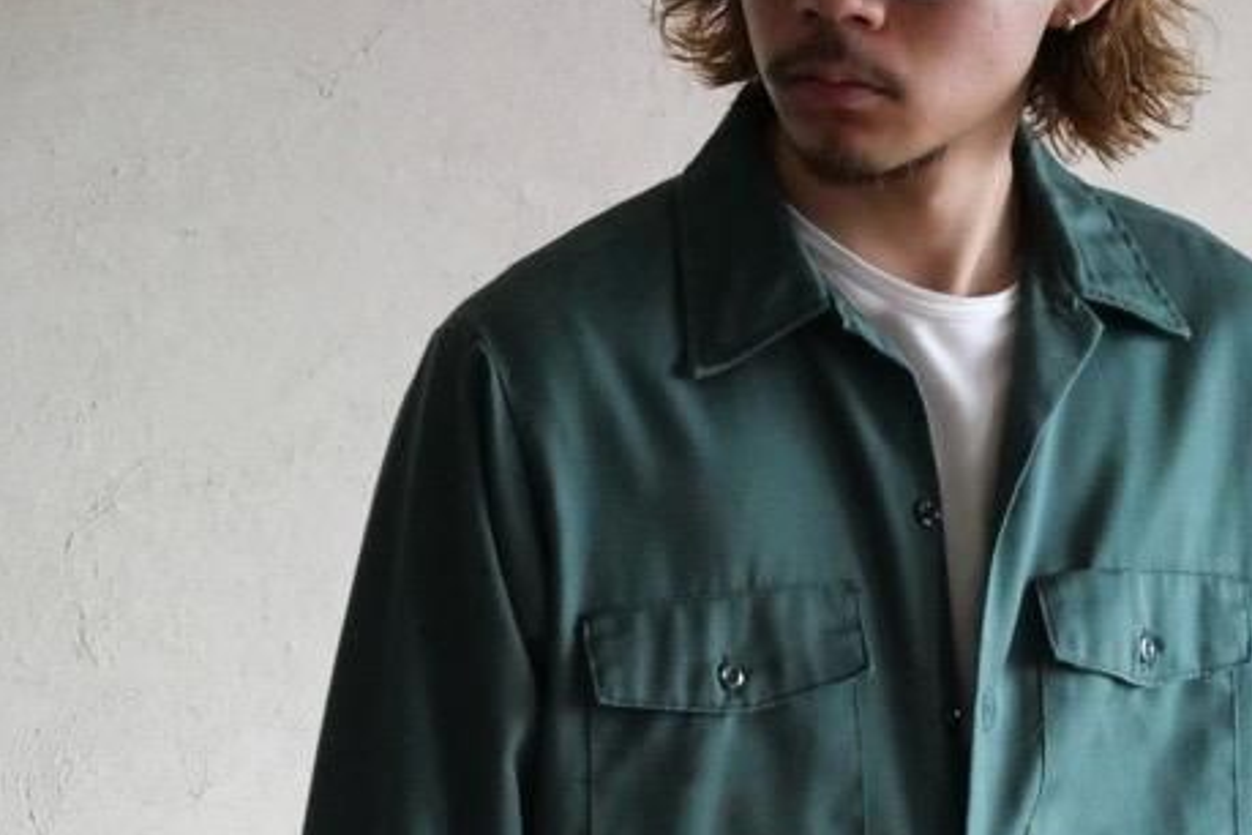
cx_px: 862
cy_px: 1107
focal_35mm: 209
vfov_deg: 6.5
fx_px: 7268
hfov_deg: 9.8
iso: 3200
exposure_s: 1/100
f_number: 4
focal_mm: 54
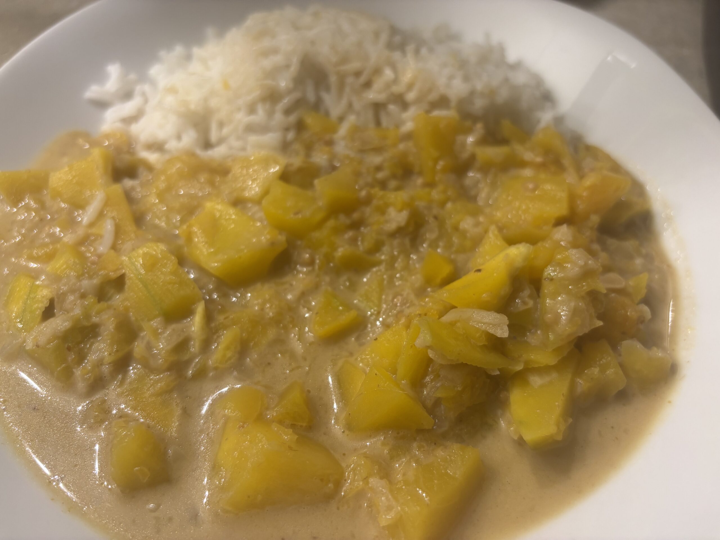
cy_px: 270
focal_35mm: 26
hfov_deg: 67.3
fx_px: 541
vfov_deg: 53.1
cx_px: 360
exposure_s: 1/50
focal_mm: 5.96
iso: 125
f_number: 1.6
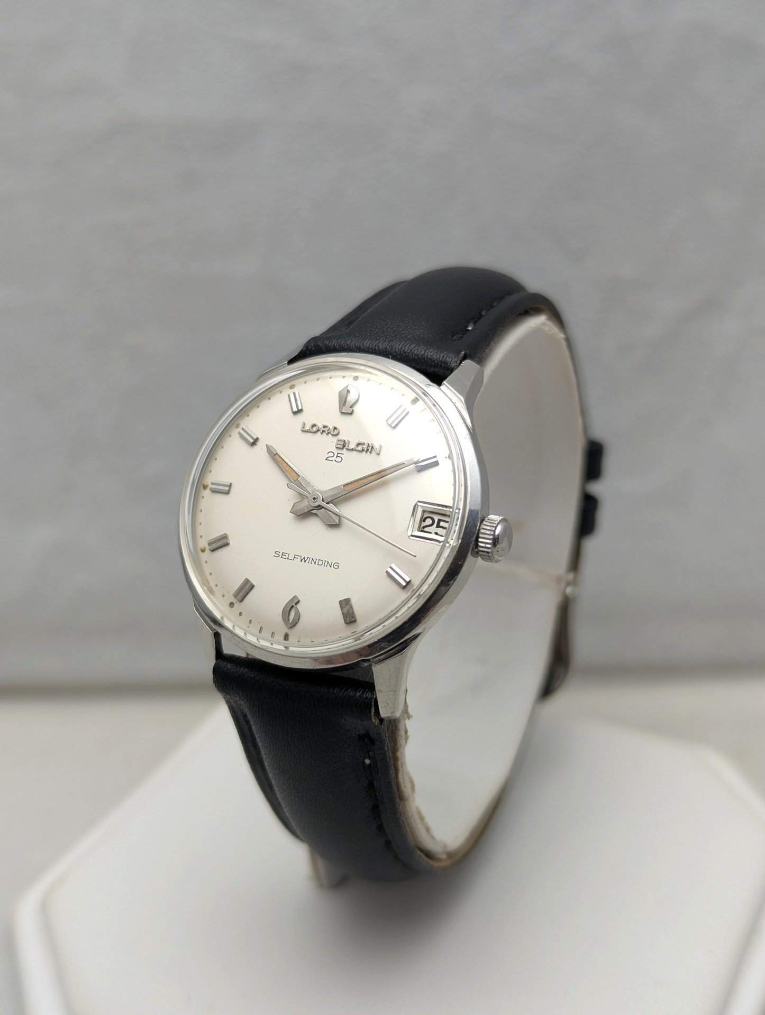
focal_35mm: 48
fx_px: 1411
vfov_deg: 39.6
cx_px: 382
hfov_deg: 30.3
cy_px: 508
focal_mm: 6.81
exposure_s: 1/24
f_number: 1.85
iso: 57
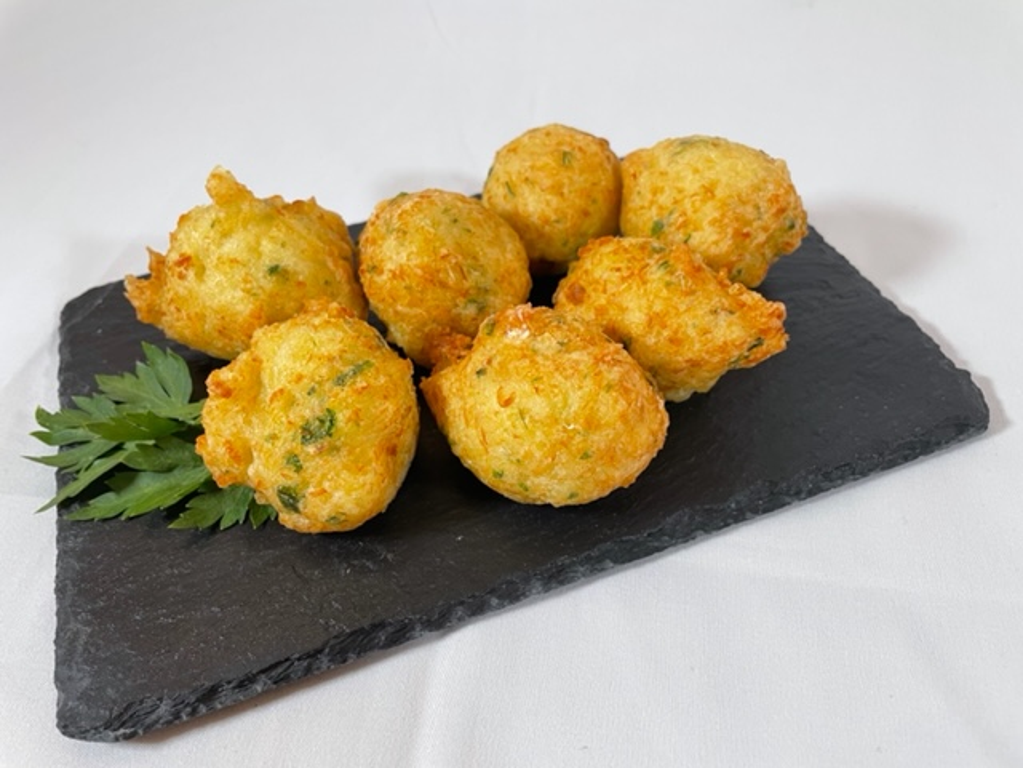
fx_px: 768
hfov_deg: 67.3
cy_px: 384
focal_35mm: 26
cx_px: 512
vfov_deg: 53.1
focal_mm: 4.2
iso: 80
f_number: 1.6
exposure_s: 1/50
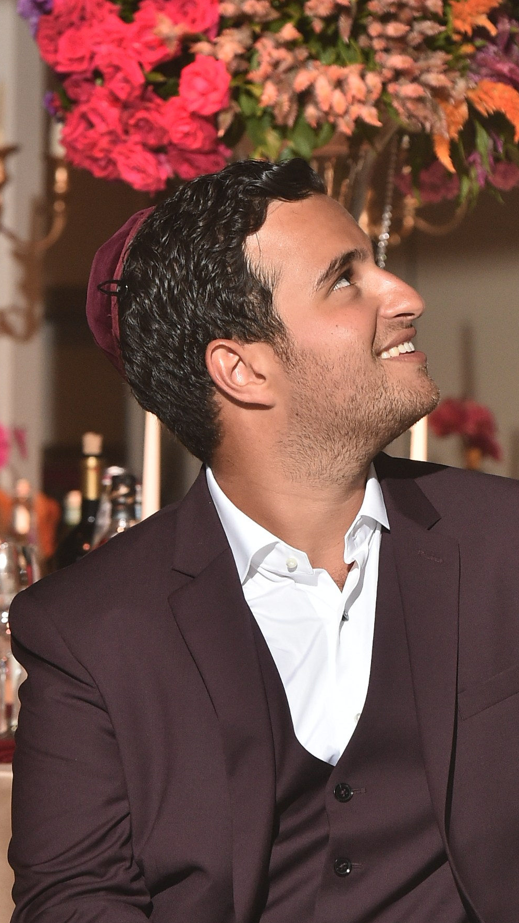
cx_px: 566
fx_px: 6680
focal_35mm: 273
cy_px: 426
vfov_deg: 7.9
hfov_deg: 4.4
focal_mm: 125
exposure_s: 1/160
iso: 1600
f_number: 6.3
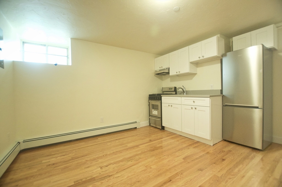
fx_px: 117
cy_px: 94
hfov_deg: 100.5
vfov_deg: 77.2
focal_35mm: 15
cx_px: 141
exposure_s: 1/40
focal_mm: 10
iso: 1600
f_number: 3.5
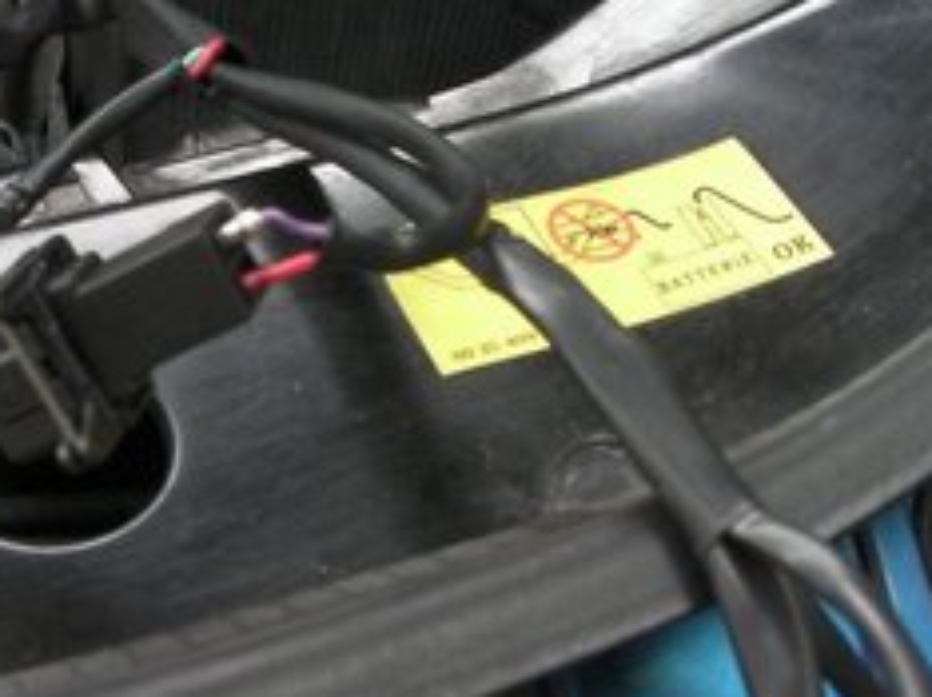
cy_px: 331
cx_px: 295
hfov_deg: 29.6
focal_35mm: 65
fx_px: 1748
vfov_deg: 22.5
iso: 155
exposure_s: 1/30
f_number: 3.5
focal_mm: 6.3
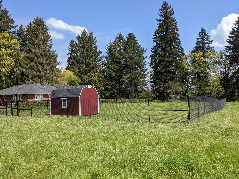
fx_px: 186
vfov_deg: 51.4
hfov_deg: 65.3
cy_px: 90
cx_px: 120
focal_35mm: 27
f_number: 1.73
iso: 49
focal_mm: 4.38
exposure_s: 1/2611
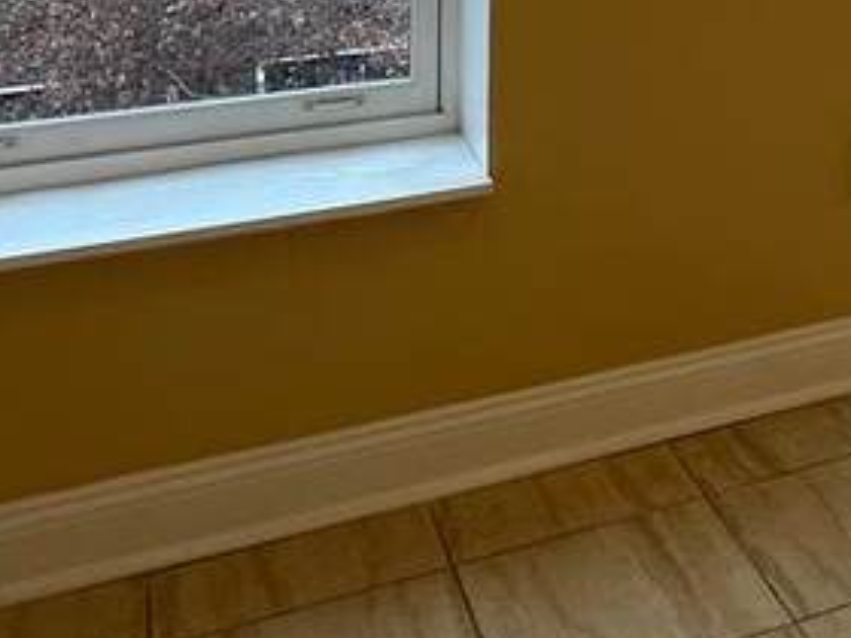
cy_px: -295
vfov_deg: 20.1
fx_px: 1573
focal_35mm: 64
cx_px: 1067
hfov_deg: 26.3
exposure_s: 1/120
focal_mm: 2.22
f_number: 2.2
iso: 50
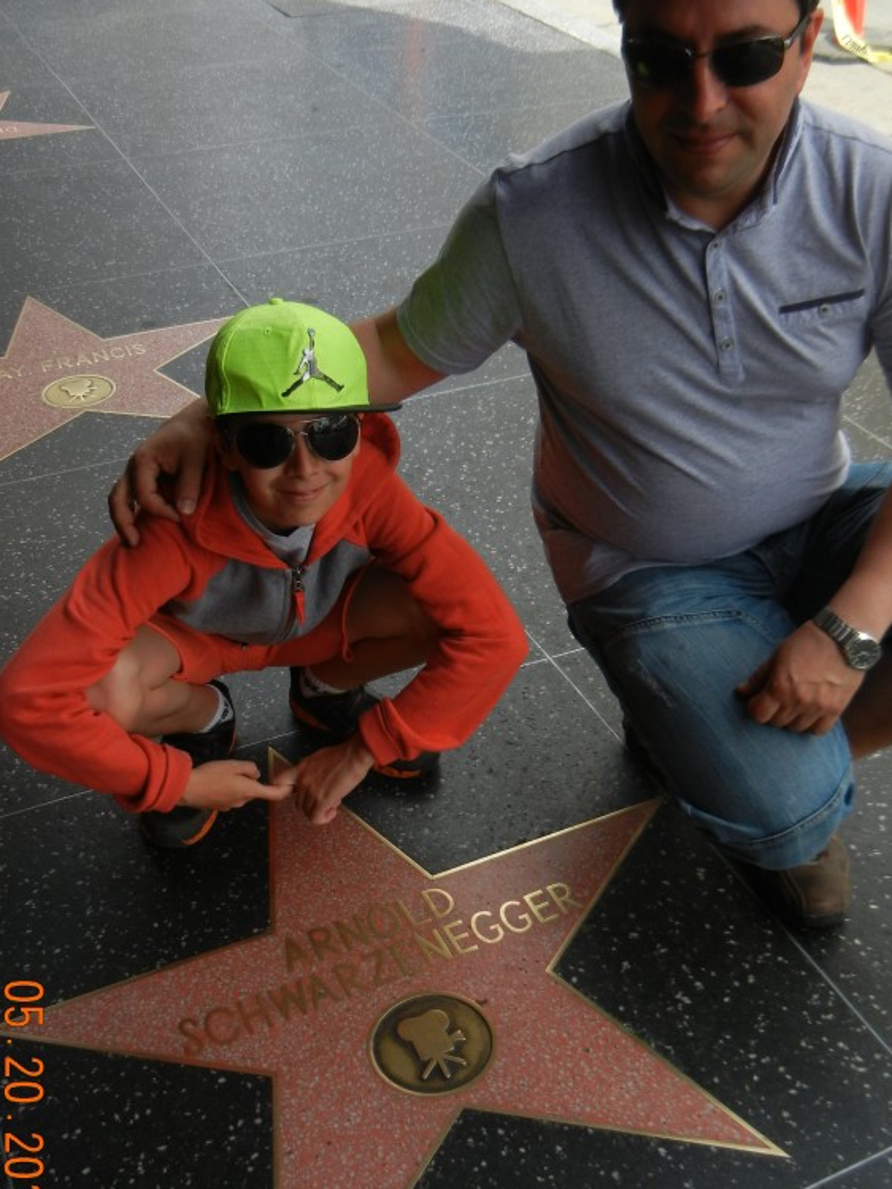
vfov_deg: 45.7
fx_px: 1408
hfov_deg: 35.1
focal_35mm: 41
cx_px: 506
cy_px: 667
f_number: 3.5
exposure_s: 1/612
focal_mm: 5.4
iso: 160
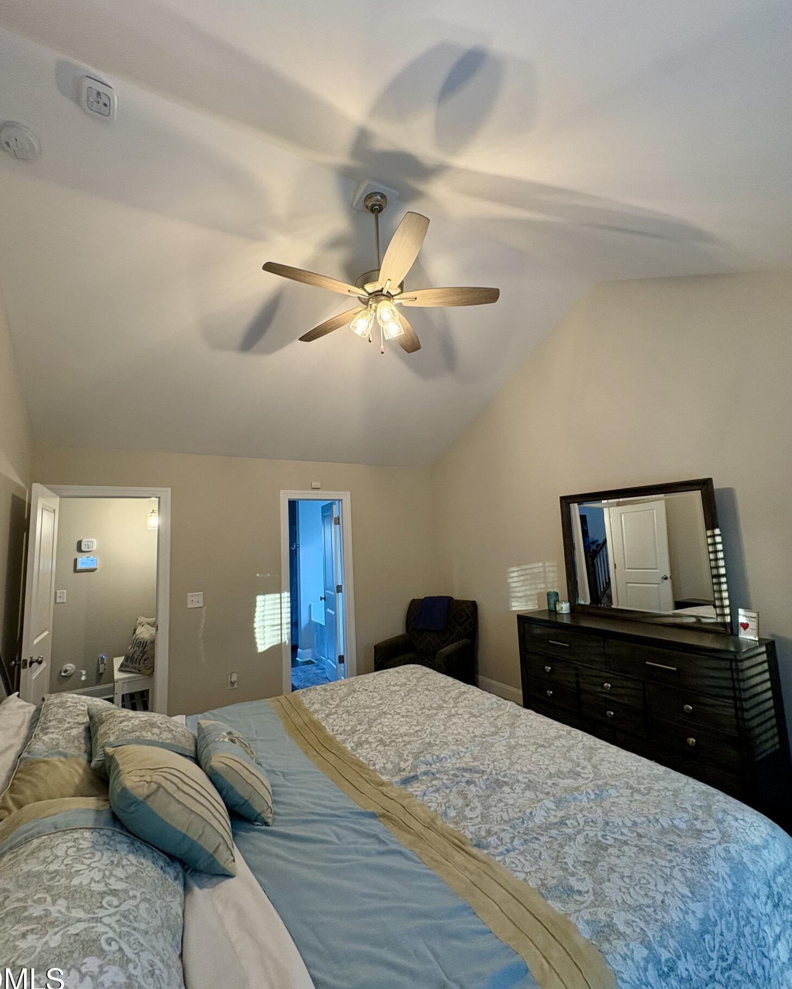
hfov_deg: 84.0
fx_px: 439
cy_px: 487
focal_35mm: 15
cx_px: 386
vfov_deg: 96.8
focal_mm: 2.22
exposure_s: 1/60
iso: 250
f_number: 2.2
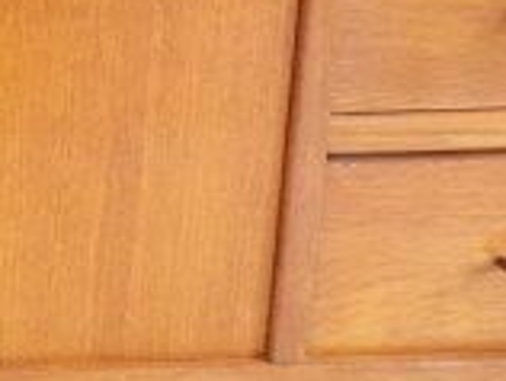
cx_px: -269
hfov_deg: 17.3
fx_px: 1479
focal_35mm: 101
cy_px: -61
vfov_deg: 14.3
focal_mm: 4.3
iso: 636
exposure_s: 1/17
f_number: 3
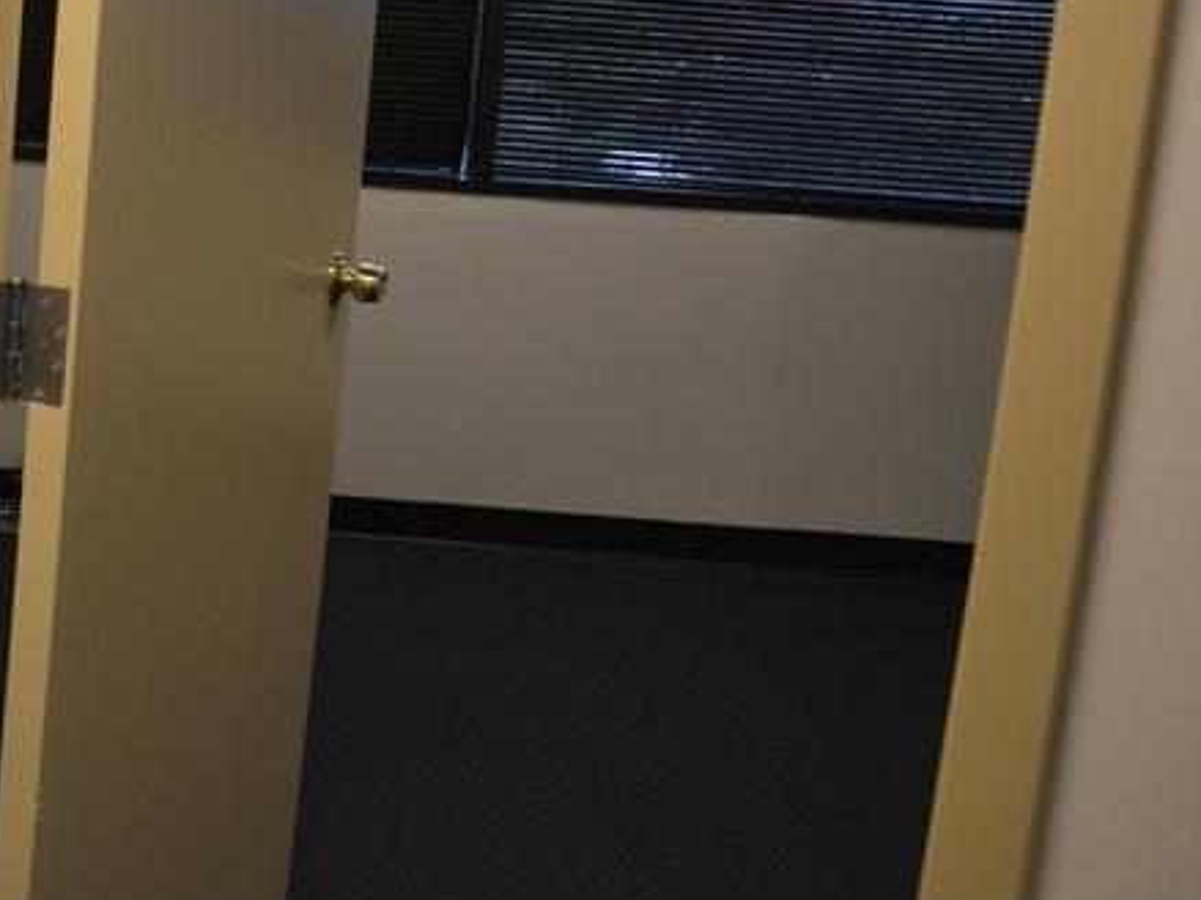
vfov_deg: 26.4
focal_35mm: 54
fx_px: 1873
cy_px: 161
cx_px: -197
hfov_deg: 30.7
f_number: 4
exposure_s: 1/60
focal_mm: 16
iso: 560
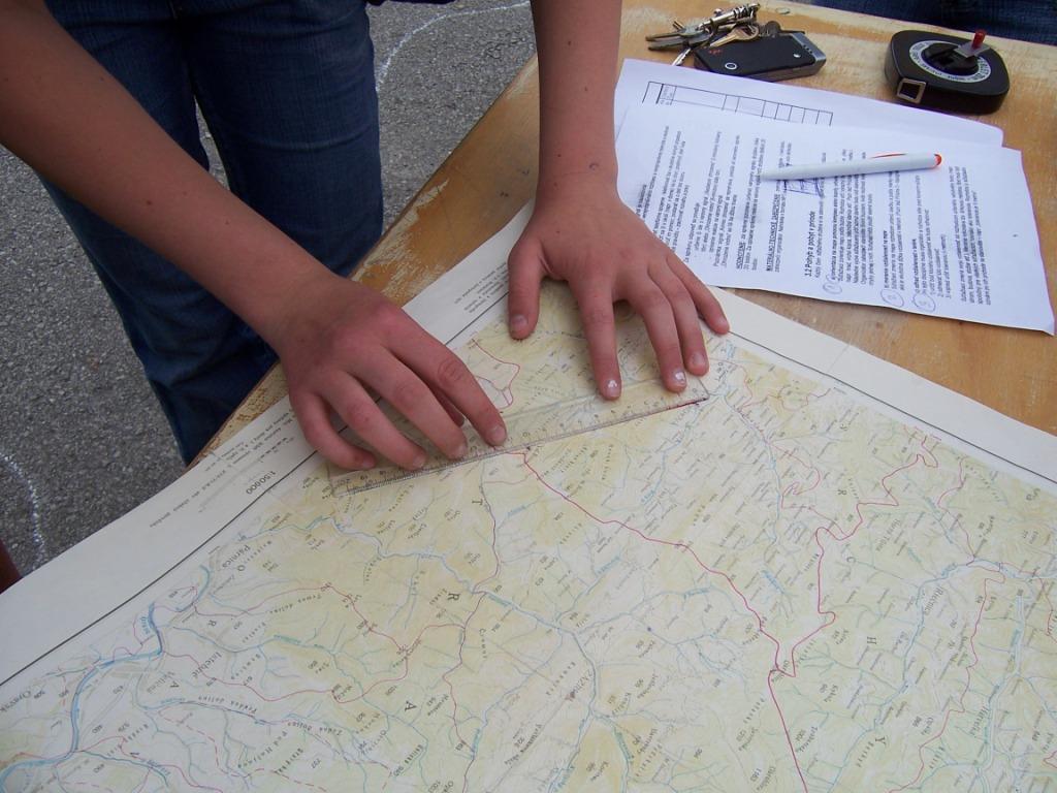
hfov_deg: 55.4
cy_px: 396
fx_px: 1008
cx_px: 528
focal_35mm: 33
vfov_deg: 42.9
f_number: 3.4
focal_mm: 5.5
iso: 80
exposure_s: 1/750
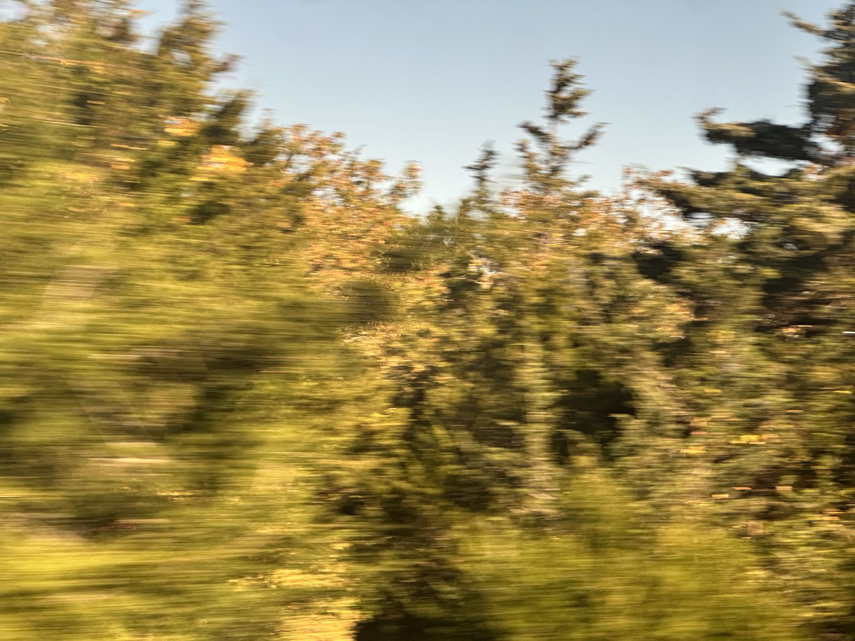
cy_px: 320
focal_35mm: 77
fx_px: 1902
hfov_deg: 25.3
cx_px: 428
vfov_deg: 19.1
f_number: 2.8
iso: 80
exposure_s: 1/99
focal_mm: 9
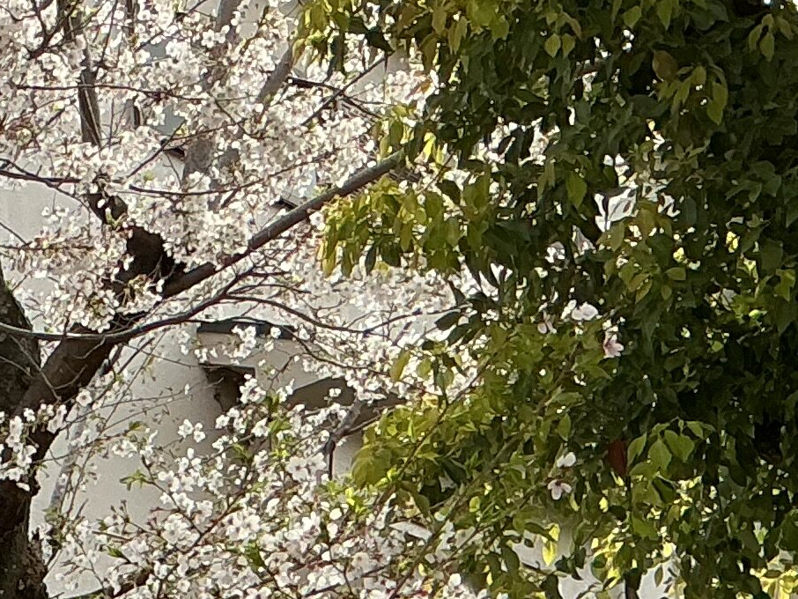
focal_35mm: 129
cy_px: 1203
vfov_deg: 10.5
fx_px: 2975
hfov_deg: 13.9
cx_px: -562
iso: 25
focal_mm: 3
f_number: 1.8
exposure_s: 1/400
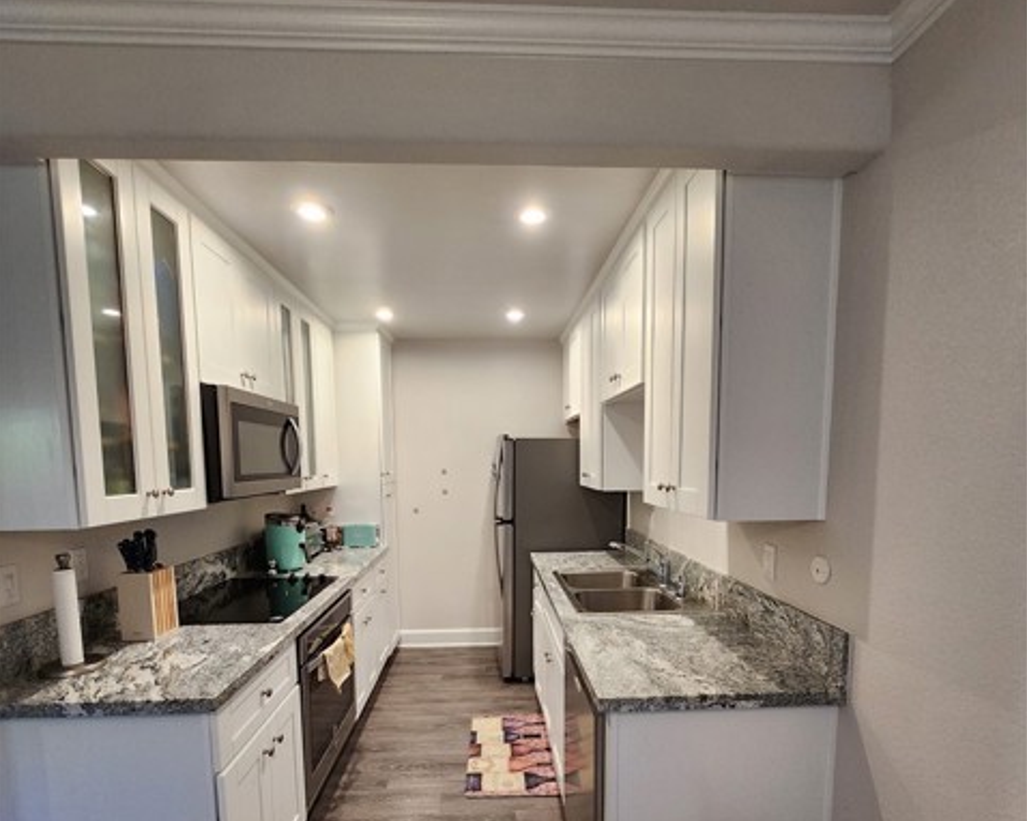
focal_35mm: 17
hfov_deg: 89.7
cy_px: 520
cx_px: 514
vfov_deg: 75.4
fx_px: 517
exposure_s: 1/60
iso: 200
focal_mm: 1.74
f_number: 2.2
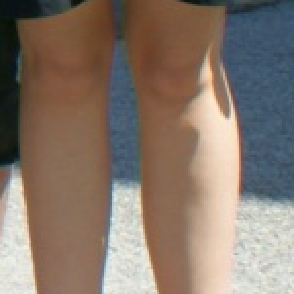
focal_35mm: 319
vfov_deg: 5.3
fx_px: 3065
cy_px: -386
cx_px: -743
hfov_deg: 5.1
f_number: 9
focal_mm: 24
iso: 100
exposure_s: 1/80
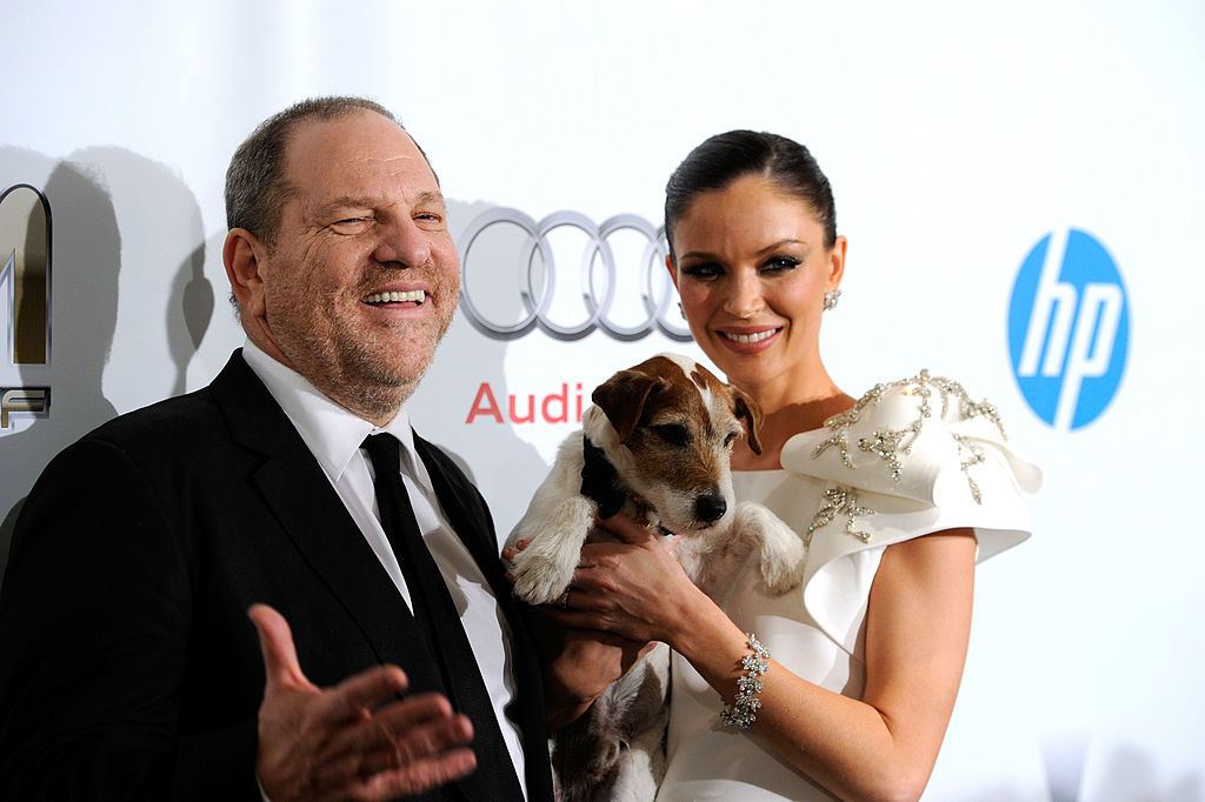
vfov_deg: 14.4
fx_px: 3179
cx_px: 602
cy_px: 401
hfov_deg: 21.5
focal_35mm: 95
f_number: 5
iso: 1600
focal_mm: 95
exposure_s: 1/200
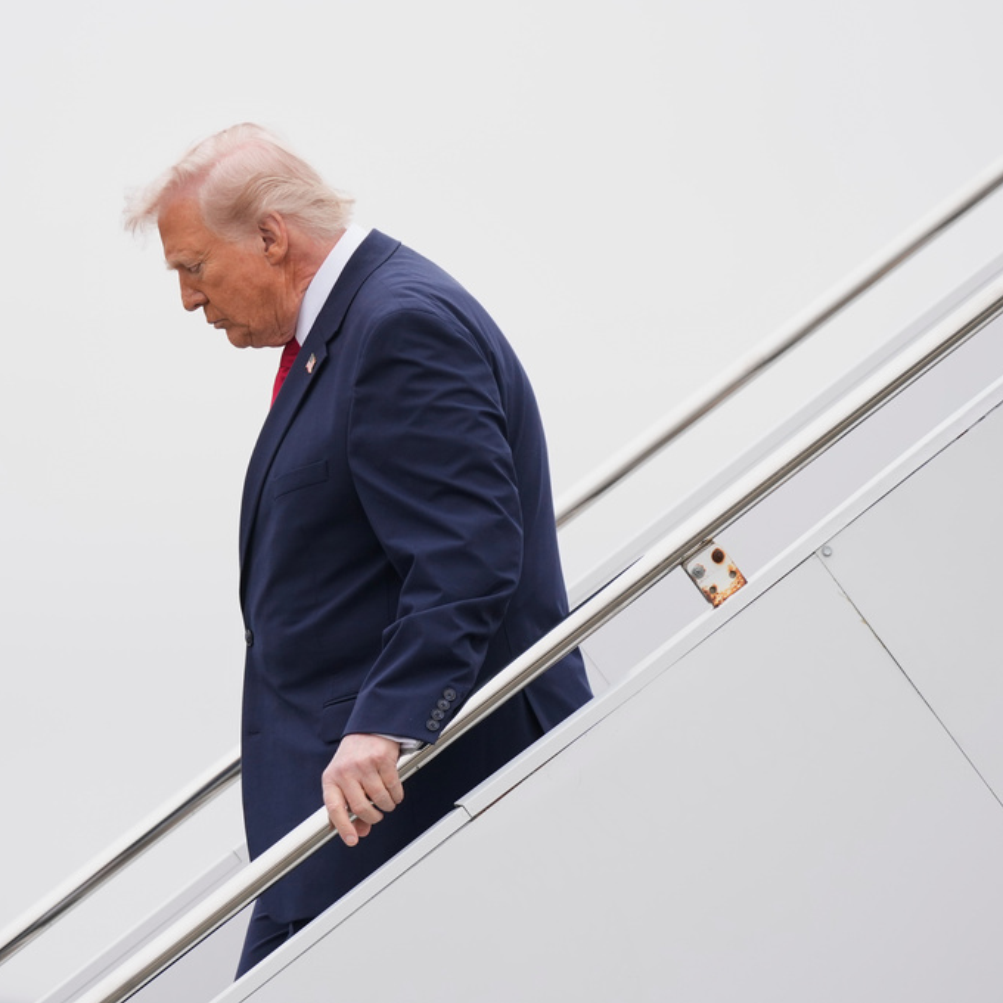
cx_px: 311
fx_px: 12588
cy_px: 502
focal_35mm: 384
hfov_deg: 4.6
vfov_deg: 4.6
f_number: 3.5
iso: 320
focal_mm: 200
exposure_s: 1/1250
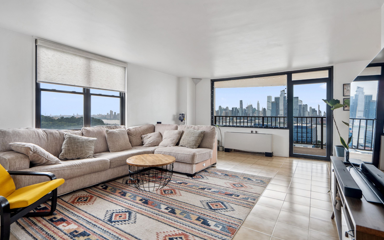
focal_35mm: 17
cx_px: 199
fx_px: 178
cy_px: 115
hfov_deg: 94.3
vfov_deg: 68.0
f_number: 8
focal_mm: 16
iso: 160
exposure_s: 1/20
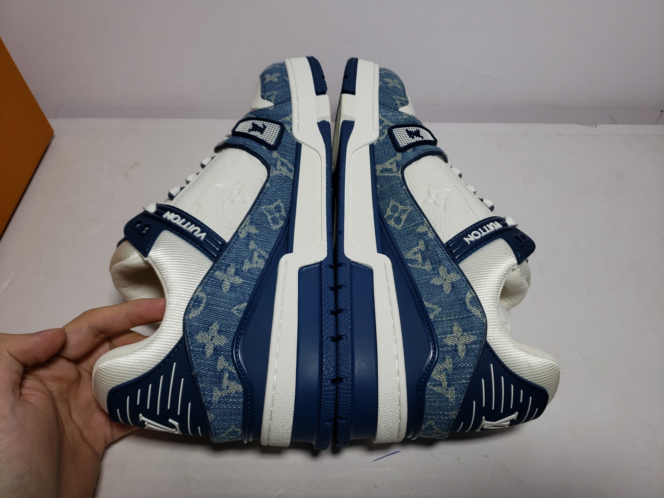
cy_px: 249
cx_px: 332
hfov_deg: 67.3
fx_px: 499
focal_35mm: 26
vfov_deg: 53.1
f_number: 1.5
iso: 50
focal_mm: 4.3
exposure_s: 1/871
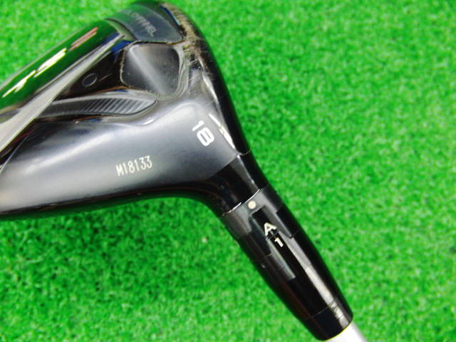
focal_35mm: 37
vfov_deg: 38.7
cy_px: 171
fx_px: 487
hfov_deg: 50.1
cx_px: 228
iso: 400
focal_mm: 6.42
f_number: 3.6
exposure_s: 1/15
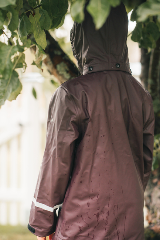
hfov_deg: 16.1
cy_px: 120
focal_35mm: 85
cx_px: 80
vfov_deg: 23.9
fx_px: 567
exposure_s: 1/500
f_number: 2.8
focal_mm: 85
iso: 320
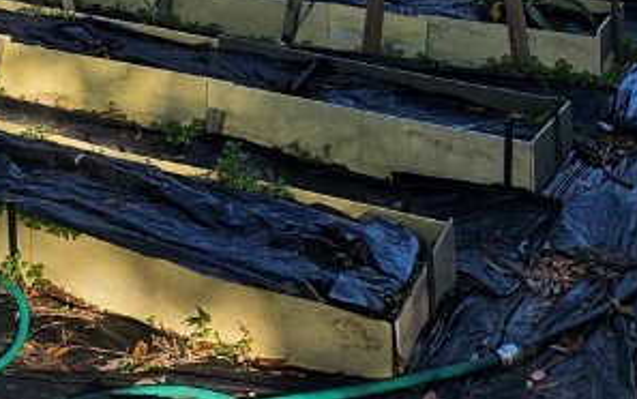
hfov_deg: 23.6
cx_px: 6
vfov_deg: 13.4
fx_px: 1459
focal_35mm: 84
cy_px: -390
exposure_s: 1/1369
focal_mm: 5.4
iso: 25
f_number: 1.8
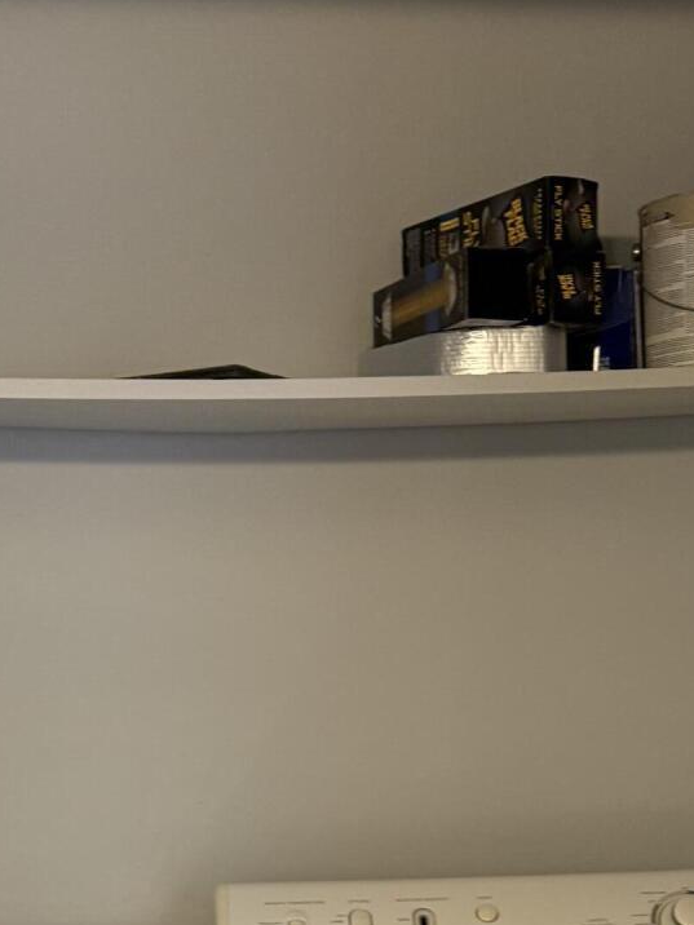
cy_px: 1181
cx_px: 397
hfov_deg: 21.9
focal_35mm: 67
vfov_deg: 25.3
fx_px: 1791
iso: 250
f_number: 1.78
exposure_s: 1/60
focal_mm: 6.76
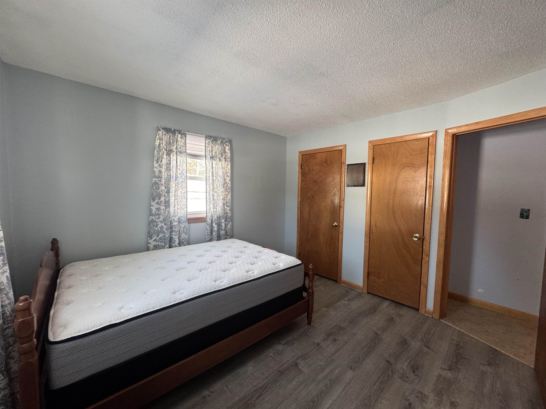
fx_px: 221
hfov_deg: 102.1
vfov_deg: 85.7
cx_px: 273
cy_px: 204
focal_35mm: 14
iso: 200
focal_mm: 2.22
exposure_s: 1/99
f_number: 2.2
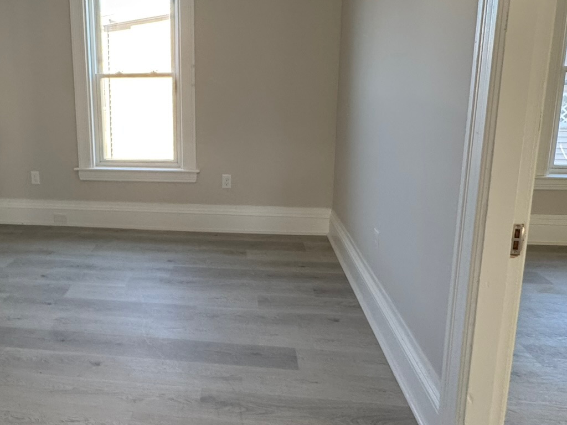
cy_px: 152
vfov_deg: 49.1
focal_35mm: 28
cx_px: 177
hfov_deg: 61.5
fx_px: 459
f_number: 2.2
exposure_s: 1/99
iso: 250
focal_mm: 2.22
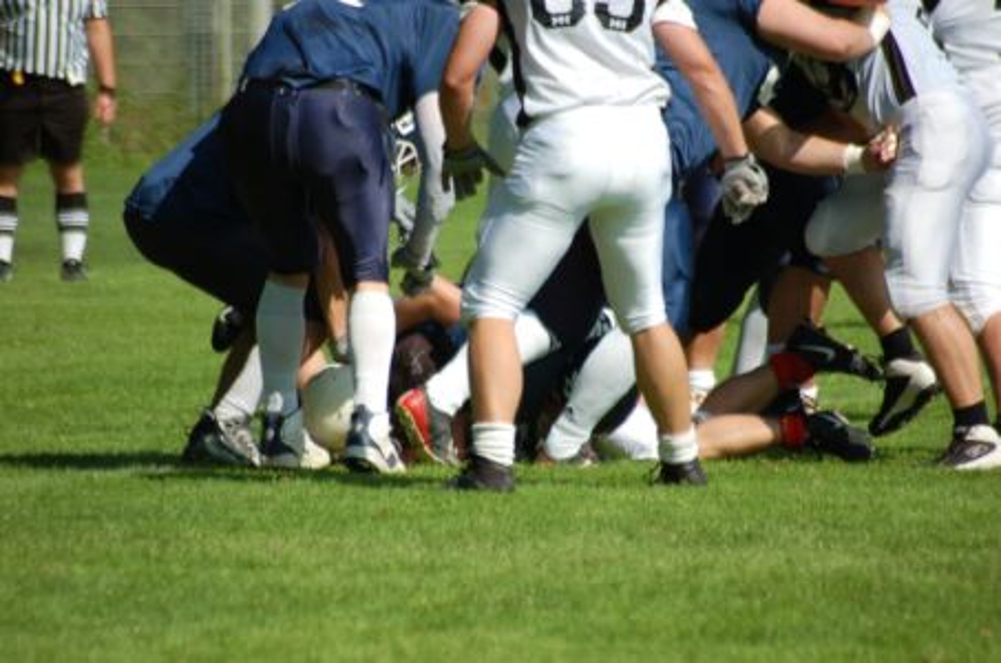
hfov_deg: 4.6
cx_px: 500
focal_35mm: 450
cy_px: 332
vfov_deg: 3.0
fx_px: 12486
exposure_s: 1/1000
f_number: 5.6
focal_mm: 300
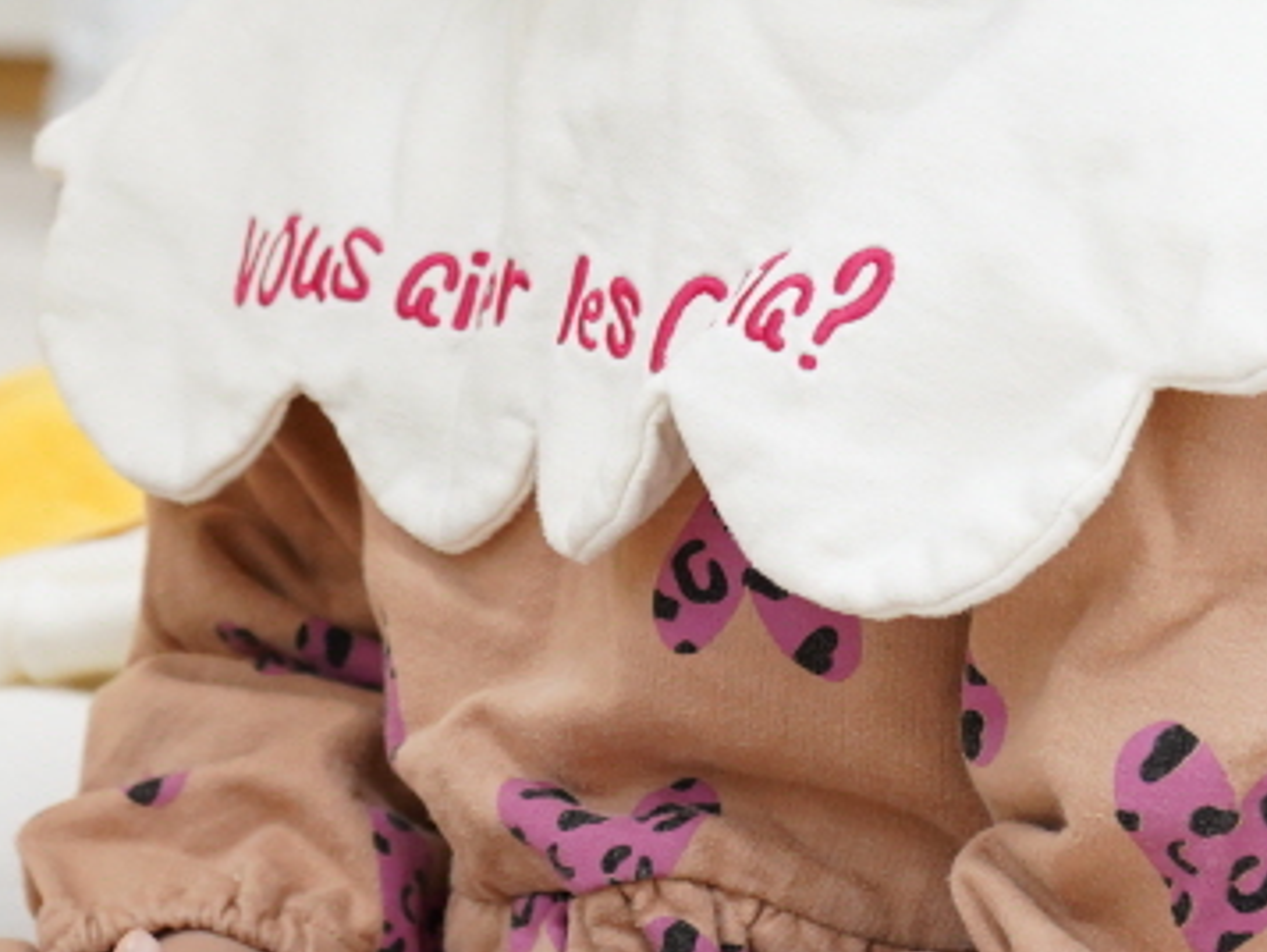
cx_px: 816
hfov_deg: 9.4
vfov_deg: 7.0
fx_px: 7689
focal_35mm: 210
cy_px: -481
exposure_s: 1/60
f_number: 6.3
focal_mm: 60
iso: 2500
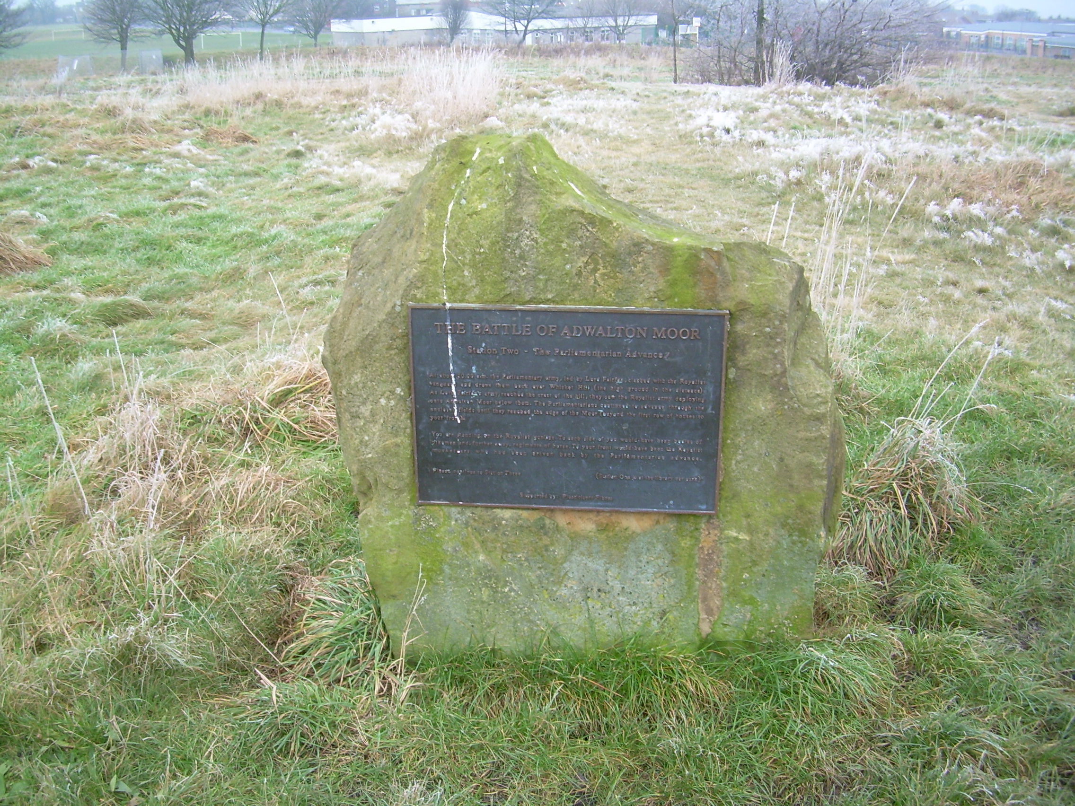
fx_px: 1180
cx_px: 538
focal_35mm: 38
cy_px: 403
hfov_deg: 49.0
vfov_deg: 37.7
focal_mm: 6.3
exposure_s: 1/60
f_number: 2.8
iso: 50
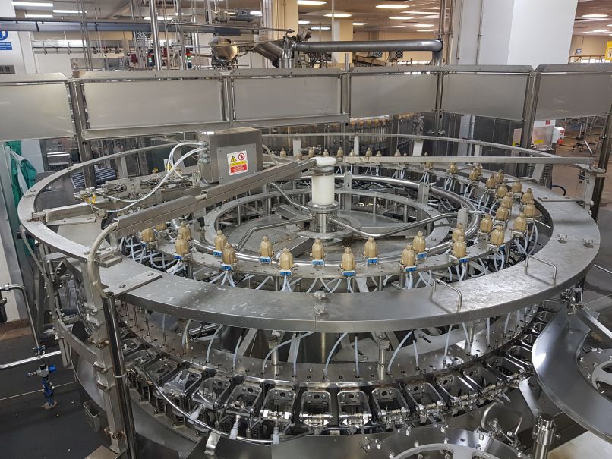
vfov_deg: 53.1
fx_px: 460
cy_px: 230
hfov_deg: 67.3
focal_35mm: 26
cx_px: 306
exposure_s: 1/25
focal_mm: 4.3
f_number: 1.7
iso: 125
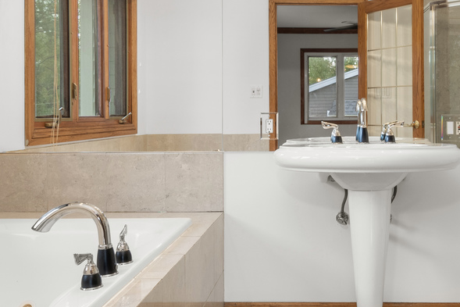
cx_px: 307
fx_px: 562
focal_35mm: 44
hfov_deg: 43.8
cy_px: 120
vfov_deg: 30.4
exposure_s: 1/5
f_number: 9
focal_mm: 16
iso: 400
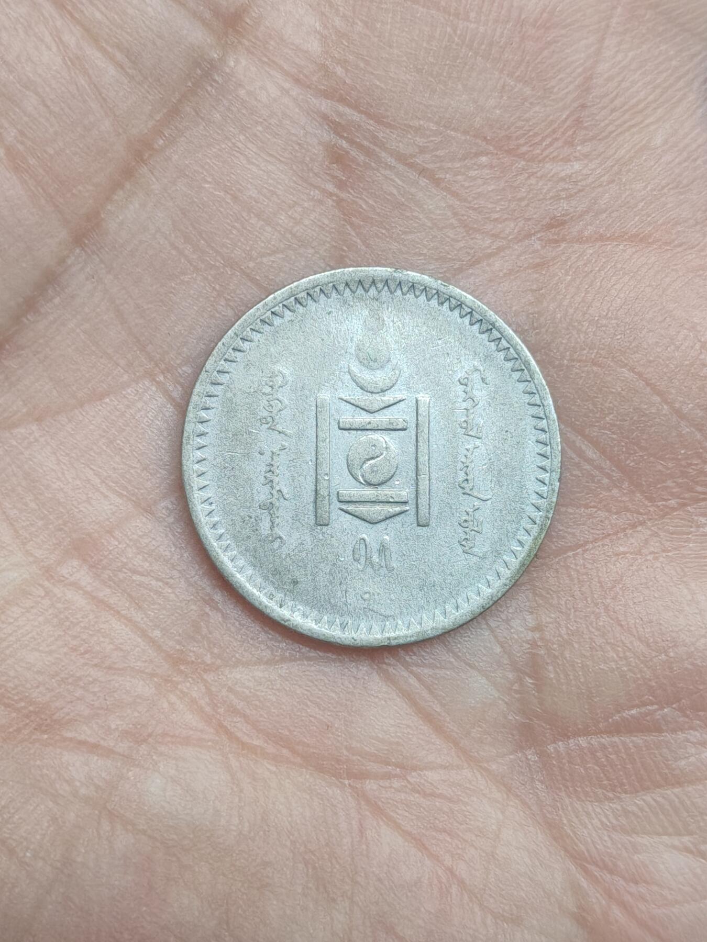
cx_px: 354
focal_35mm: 51
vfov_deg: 37.5
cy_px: 471
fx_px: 1389
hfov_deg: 28.6
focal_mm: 4.84
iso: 1240
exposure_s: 1/100
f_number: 1.88
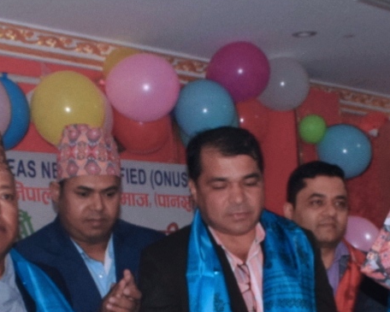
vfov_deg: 14.9
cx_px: 233
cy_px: 370
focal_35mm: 100
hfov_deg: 19.2
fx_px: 1154
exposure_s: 1/60
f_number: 14
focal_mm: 20
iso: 1250
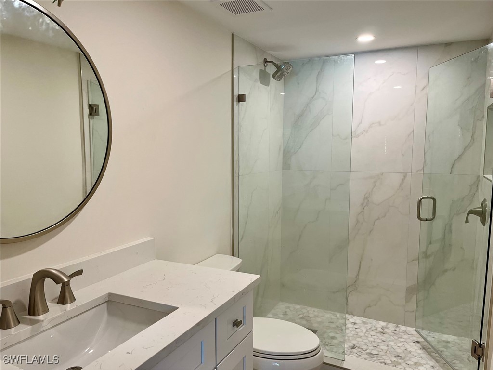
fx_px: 370
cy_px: 185
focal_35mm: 26
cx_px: 246
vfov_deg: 53.1
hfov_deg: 67.3
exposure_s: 1/120
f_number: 1.6
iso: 100
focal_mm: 5.1
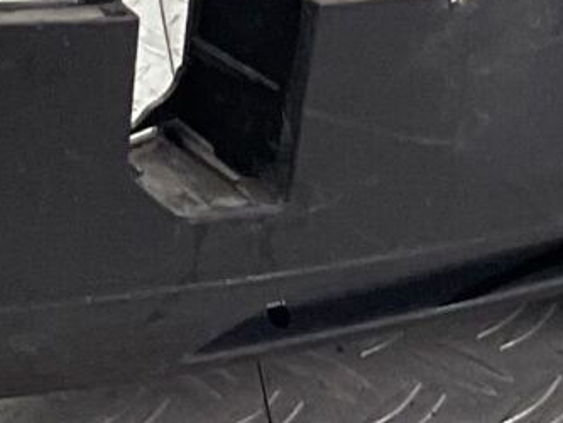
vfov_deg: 6.5
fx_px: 3628
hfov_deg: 8.8
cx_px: 570
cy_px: -376
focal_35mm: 223
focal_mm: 3
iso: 40
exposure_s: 1/120
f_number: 1.8
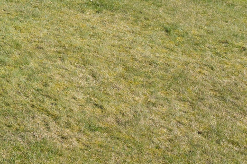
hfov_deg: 13.3
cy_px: -266
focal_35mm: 121
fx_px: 830
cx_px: -318
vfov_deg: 9.6
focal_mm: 21
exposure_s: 1/320
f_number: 8
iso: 200
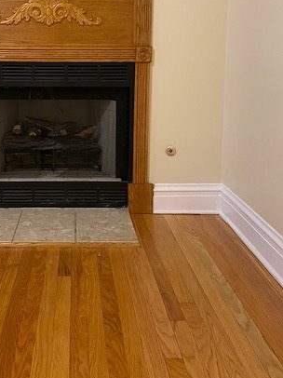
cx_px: 75
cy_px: 94
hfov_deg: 34.5
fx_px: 447
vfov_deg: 44.3
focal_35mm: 41
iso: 250
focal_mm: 4.25
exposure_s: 1/60
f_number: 1.8
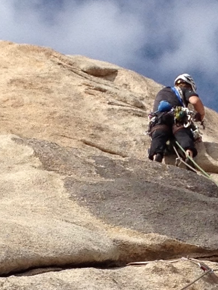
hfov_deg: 6.8
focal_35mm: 217
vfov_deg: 9.1
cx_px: 178
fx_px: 1821
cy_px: 224
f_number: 2.4
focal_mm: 4.28
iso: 50
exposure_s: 1/3460
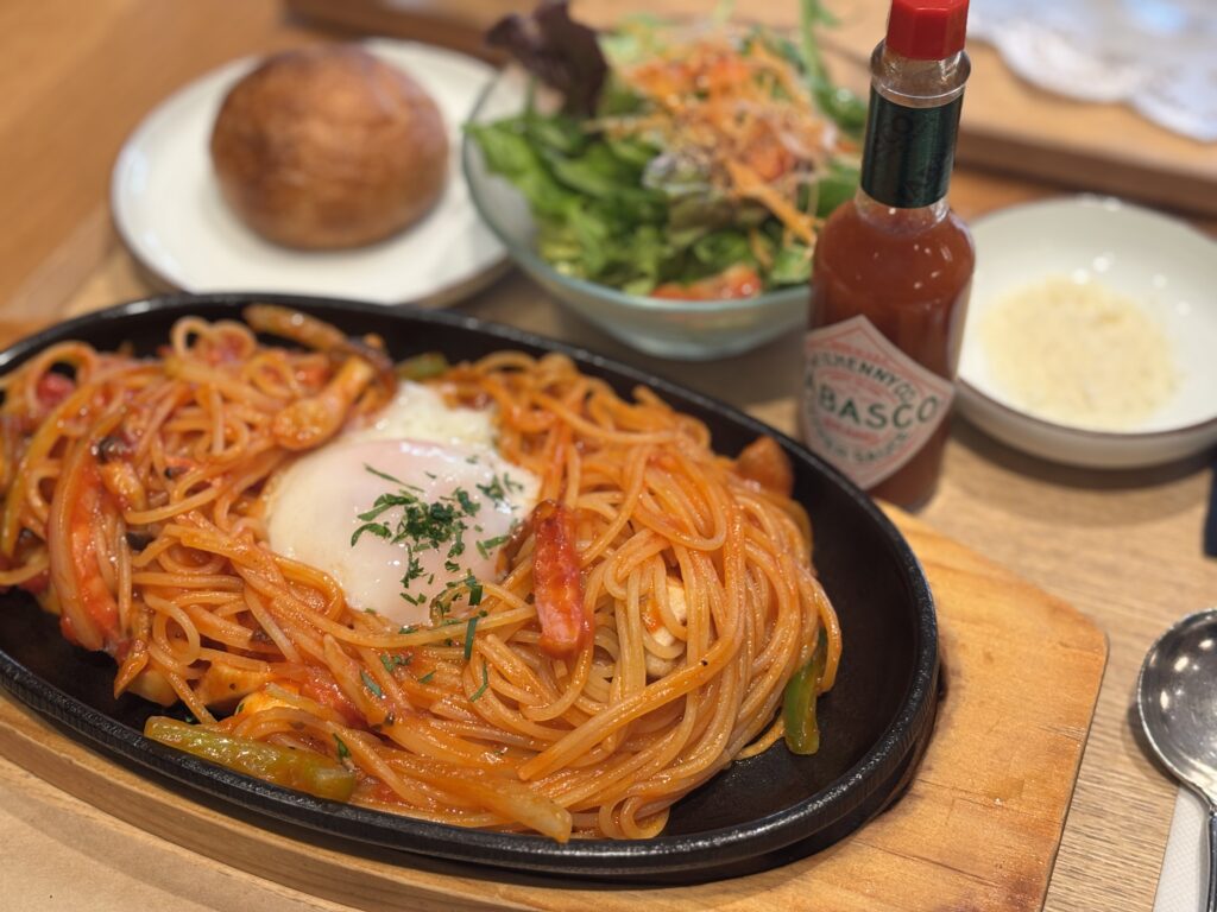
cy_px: 456
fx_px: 1828
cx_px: 608
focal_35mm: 52
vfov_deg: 28.0
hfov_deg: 36.8
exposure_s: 1/60
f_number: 1.6
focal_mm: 5.96
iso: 50
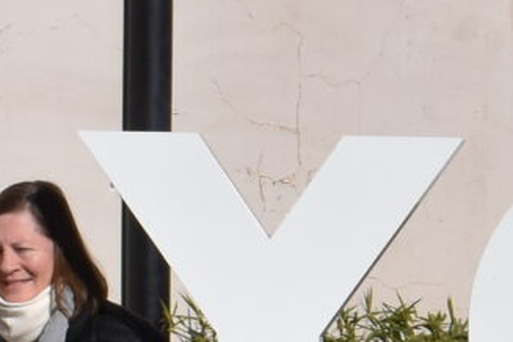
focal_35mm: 235
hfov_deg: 8.4
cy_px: 555
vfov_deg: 5.8
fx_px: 3348
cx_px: 973
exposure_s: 1/4000
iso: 400
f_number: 5.6
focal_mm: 20
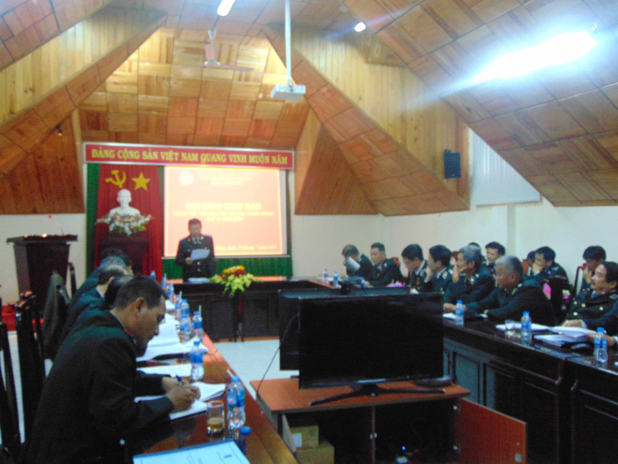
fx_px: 589
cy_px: 232
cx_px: 309
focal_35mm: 33
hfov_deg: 55.4
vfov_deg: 42.9
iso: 500
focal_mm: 5.8
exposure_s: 1/30
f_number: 3.2
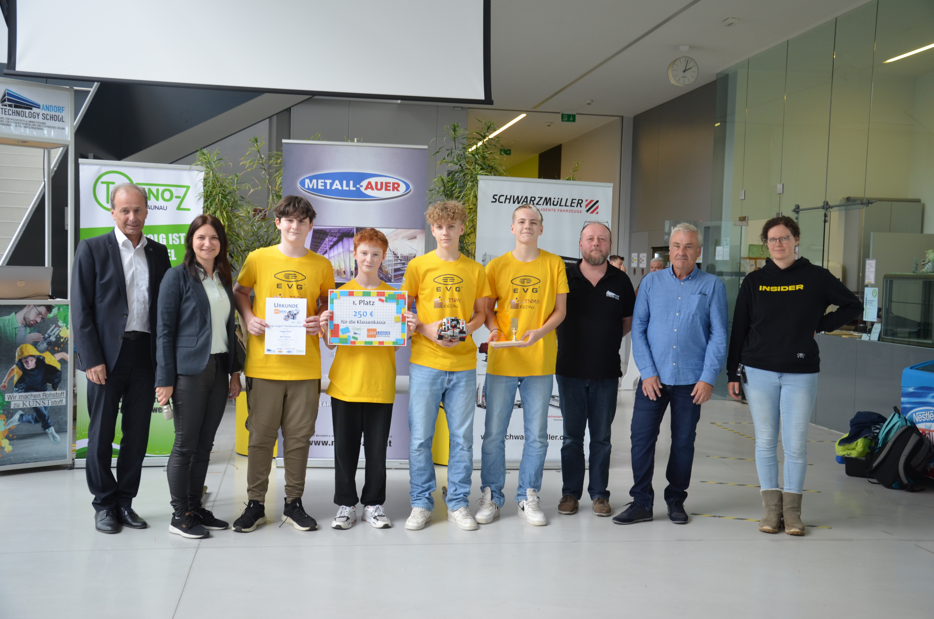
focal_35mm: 39
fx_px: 1010
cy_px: 310
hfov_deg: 49.6
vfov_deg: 34.1
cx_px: 467
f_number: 4.5
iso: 400
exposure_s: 1/80
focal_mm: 26
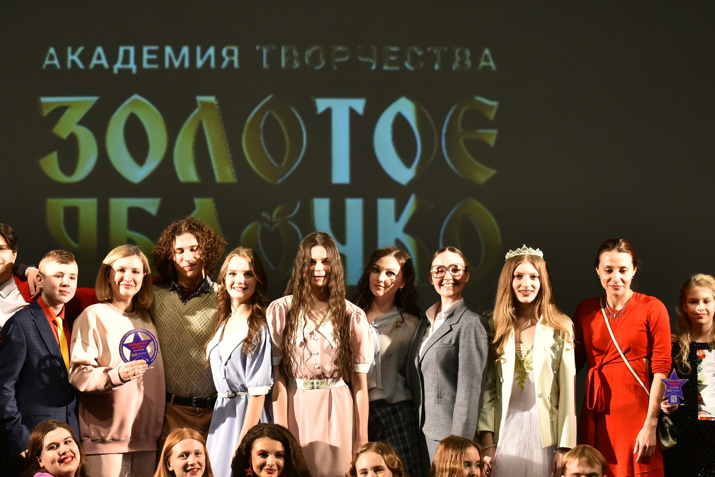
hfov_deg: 7.5
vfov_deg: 5.0
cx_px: 337
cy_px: 390
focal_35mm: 276
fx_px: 5485
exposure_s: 1/500
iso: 2000
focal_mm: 165
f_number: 3.2
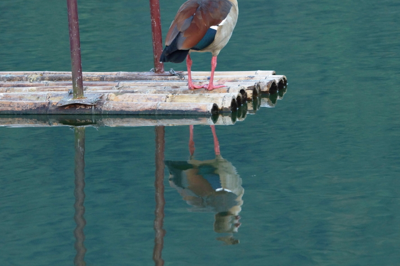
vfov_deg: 3.4
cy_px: 89
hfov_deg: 5.2
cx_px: 210
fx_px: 4443
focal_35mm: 400
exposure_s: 1/50
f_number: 7.1
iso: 400
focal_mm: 200
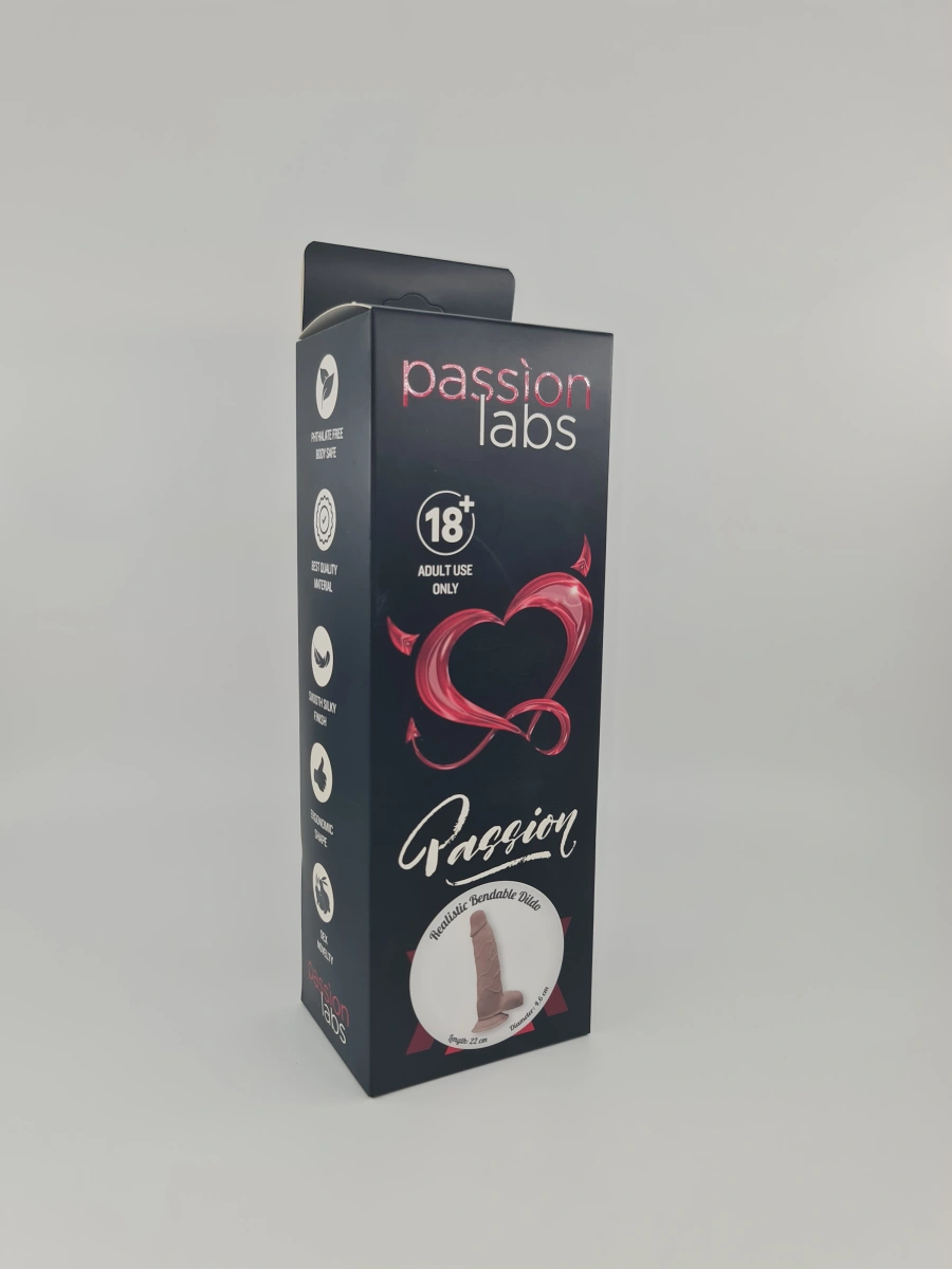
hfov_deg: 54.9
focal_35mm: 25
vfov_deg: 69.4
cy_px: 634
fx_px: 917
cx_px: 476
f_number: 1.8
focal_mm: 7
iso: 50
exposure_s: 1/250
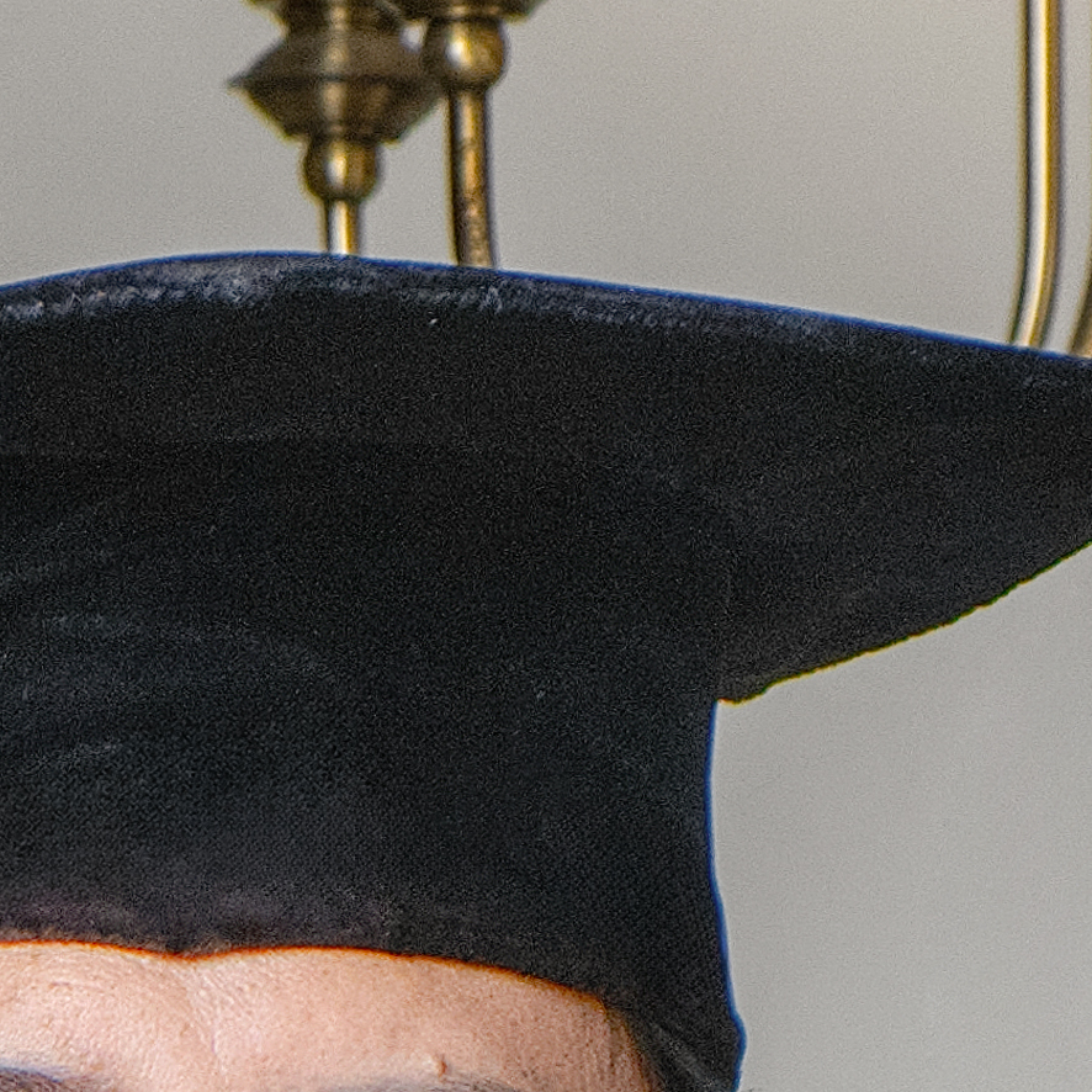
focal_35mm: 497
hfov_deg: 3.5
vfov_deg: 3.5
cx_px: -239
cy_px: 2774
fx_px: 17738
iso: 640
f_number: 8
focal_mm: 55
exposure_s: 1/125
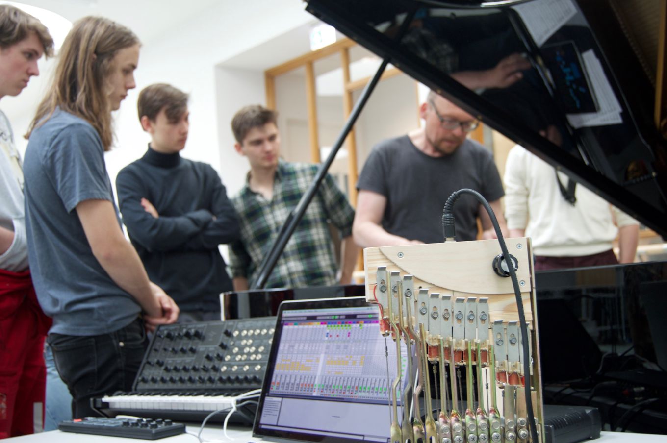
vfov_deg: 28.9
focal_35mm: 46
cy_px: 222
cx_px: 334
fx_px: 861
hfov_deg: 42.4
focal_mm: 31
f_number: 5
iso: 400
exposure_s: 1/30
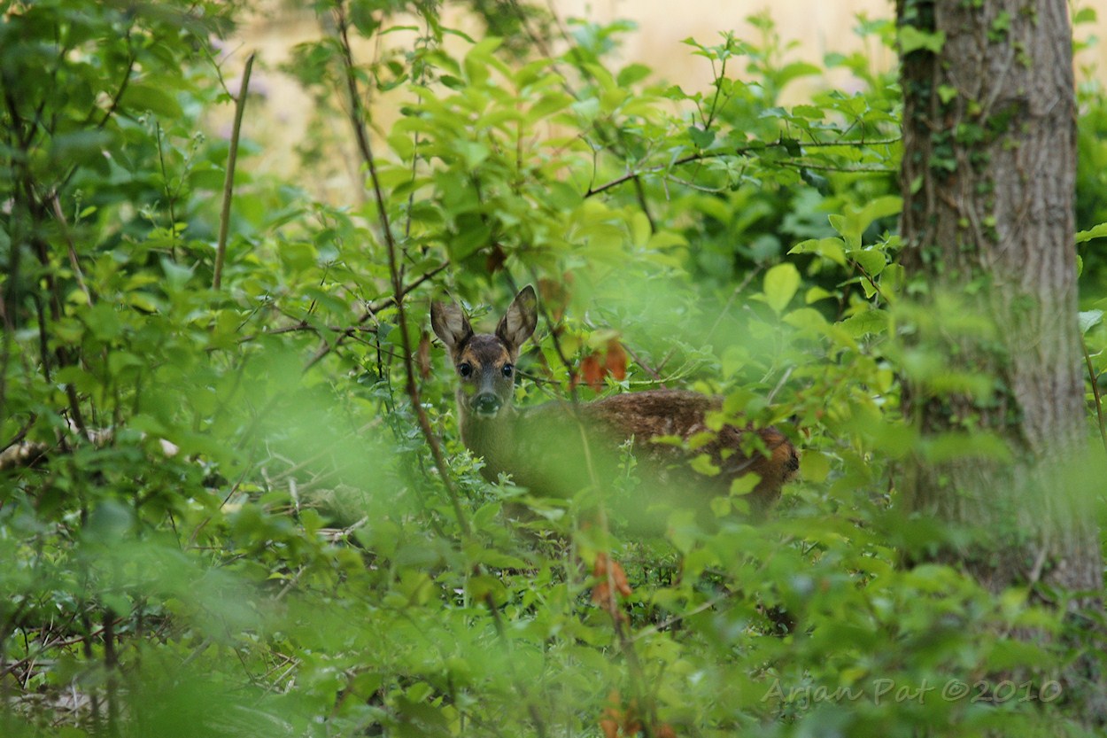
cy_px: 369
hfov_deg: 4.6
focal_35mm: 450
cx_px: 554
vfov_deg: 3.1
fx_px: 13835
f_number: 4
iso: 400
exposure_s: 1/50
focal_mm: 300
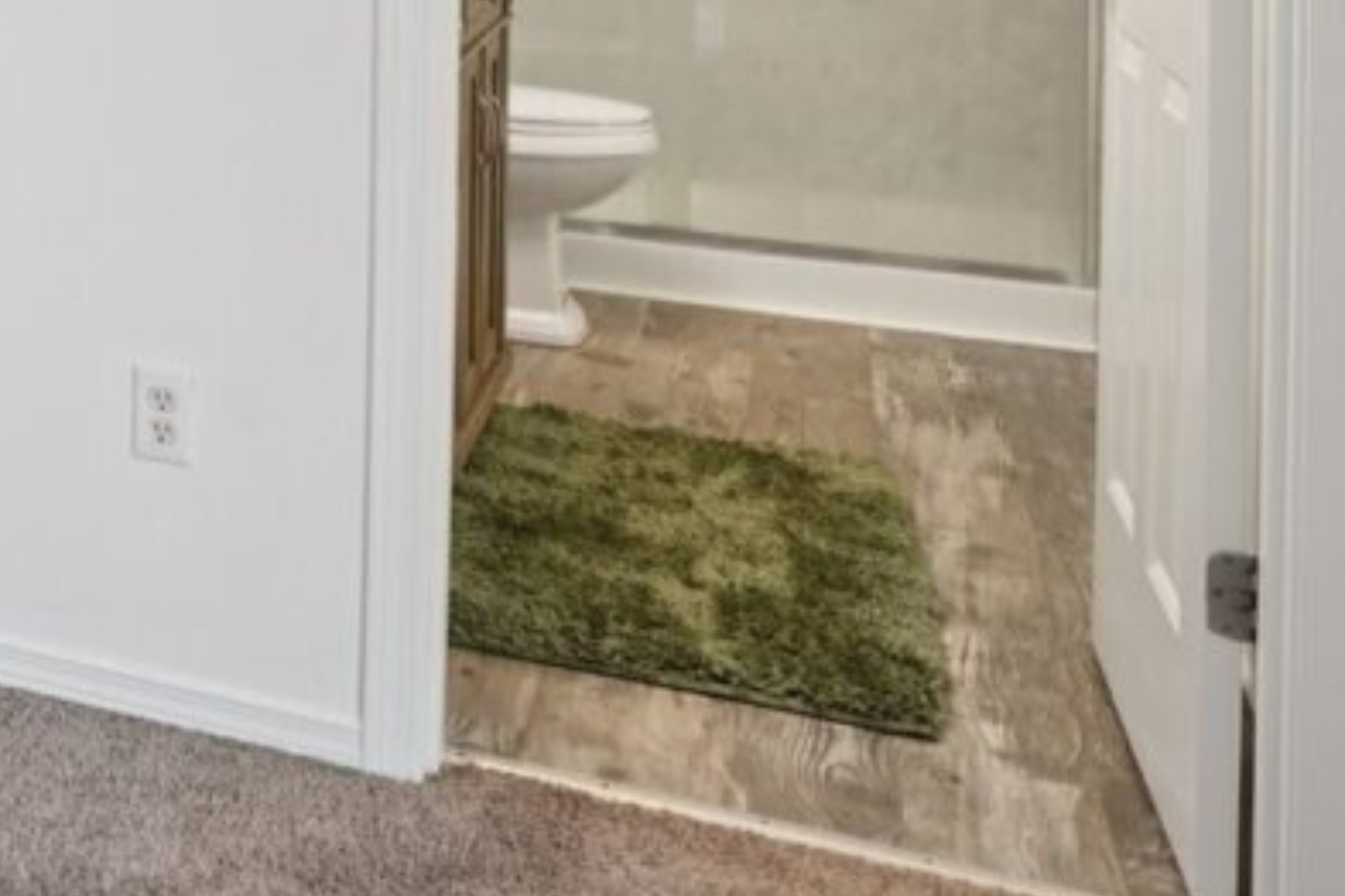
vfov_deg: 21.4
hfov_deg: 25.5
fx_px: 2129
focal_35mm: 57
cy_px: -292
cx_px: -719
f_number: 8
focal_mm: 16
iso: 400
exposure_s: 1/5
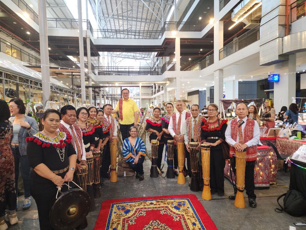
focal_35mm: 23
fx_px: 203
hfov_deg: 73.9
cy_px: 115
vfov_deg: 58.9
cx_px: 153
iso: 400
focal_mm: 6.4
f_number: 1.8
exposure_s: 1/100
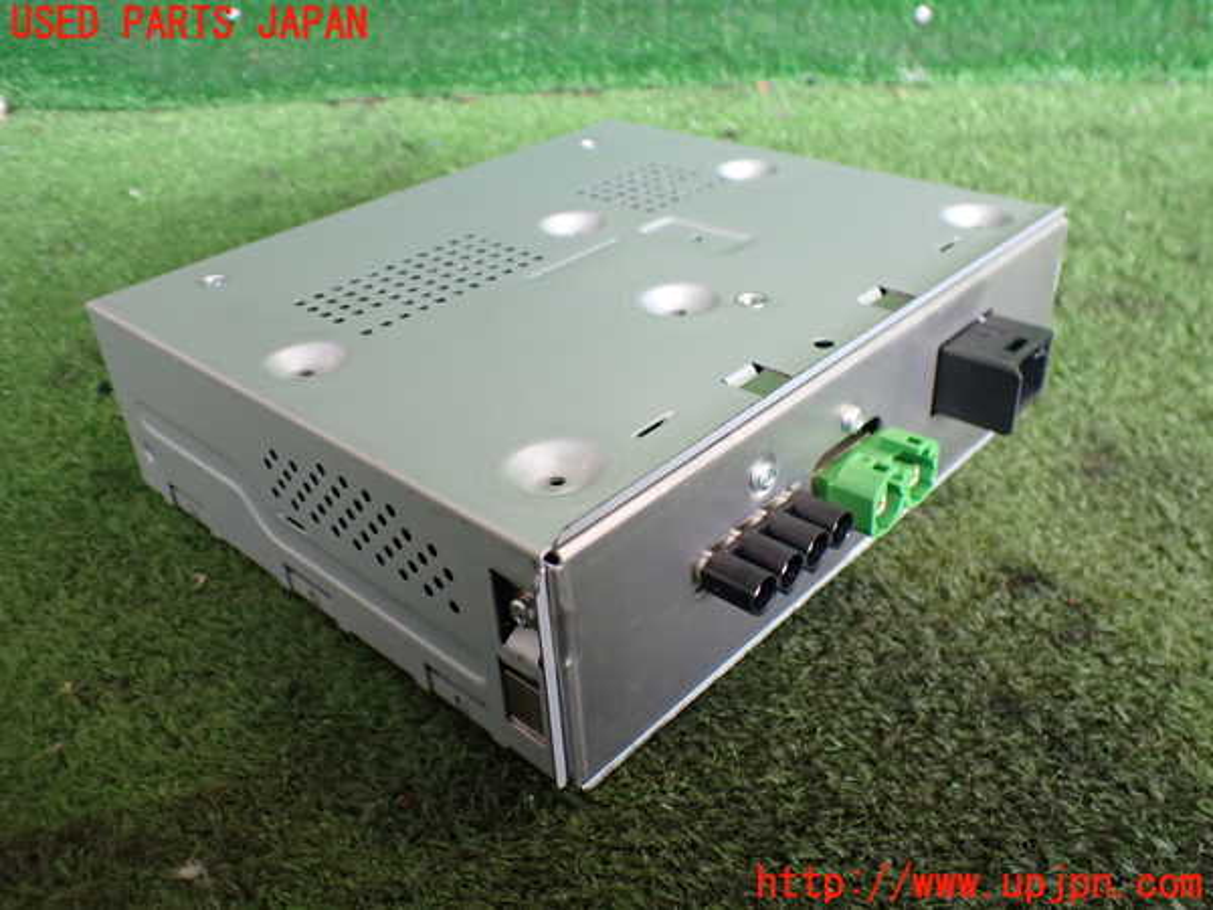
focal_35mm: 30
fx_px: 1051
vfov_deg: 46.8
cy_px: 455
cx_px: 606
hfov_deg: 60.0
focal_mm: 5.4
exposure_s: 1/125
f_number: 2.3
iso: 500
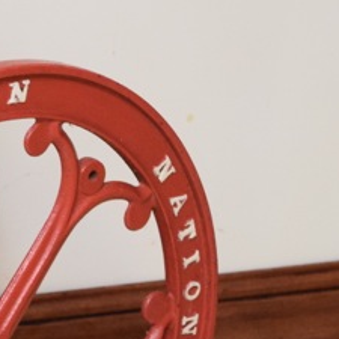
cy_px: 273
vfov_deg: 5.6
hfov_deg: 5.6
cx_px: -169
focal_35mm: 312
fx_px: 3456
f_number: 5.6
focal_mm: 55
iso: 1800
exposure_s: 1/60
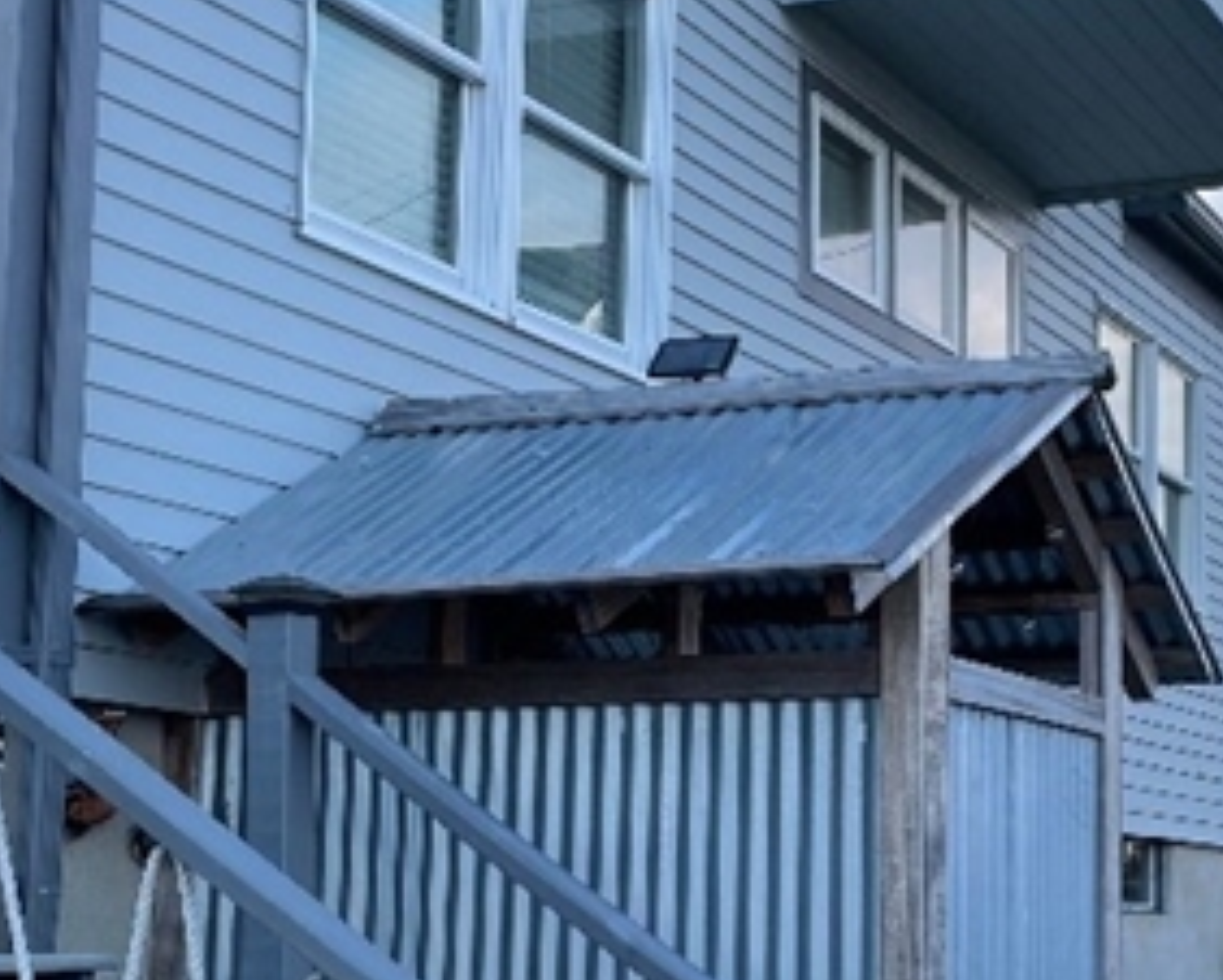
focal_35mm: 69
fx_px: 2499
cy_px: 642
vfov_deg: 22.1
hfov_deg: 27.3
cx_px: 833
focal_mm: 4.2
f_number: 1.6
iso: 32
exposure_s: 1/569
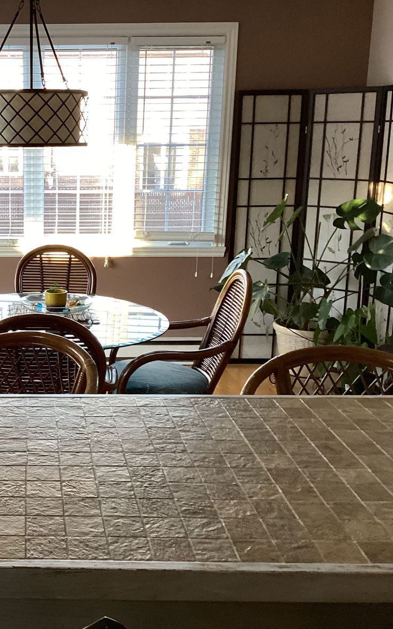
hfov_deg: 27.9
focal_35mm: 44
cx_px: 22
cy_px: 315
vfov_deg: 45.3
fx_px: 754
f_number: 2.4
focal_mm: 3.3
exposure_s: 1/60
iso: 160
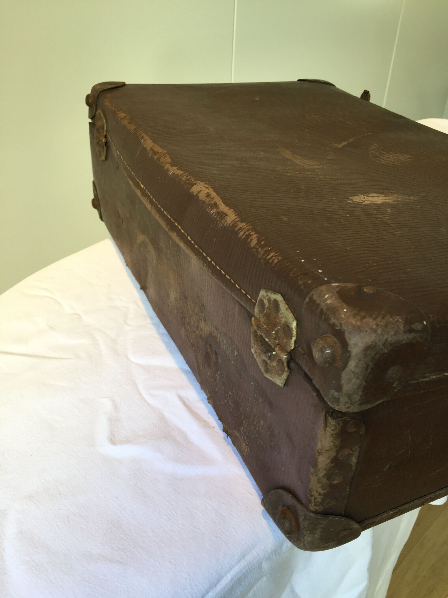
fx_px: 500
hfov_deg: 48.2
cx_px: 224
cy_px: 299
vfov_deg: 61.7
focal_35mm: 29
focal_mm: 4.15
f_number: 2.2
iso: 32
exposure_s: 1/50
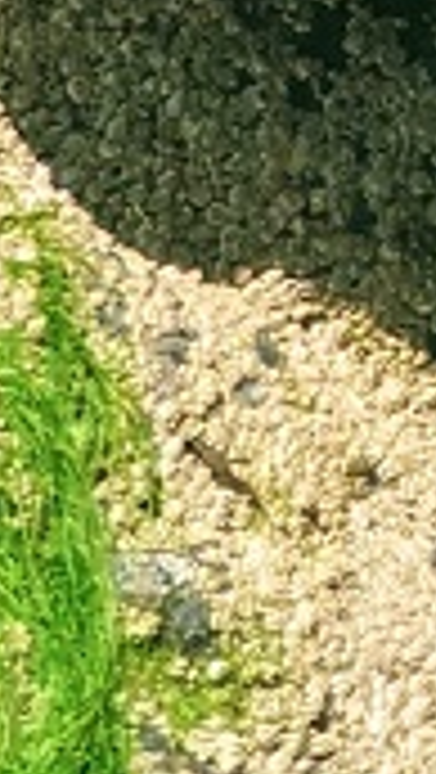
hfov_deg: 2.7
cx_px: 1308
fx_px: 9005
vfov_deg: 4.7
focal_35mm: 439
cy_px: -1730
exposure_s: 1/713
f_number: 2.4
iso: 25
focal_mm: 6
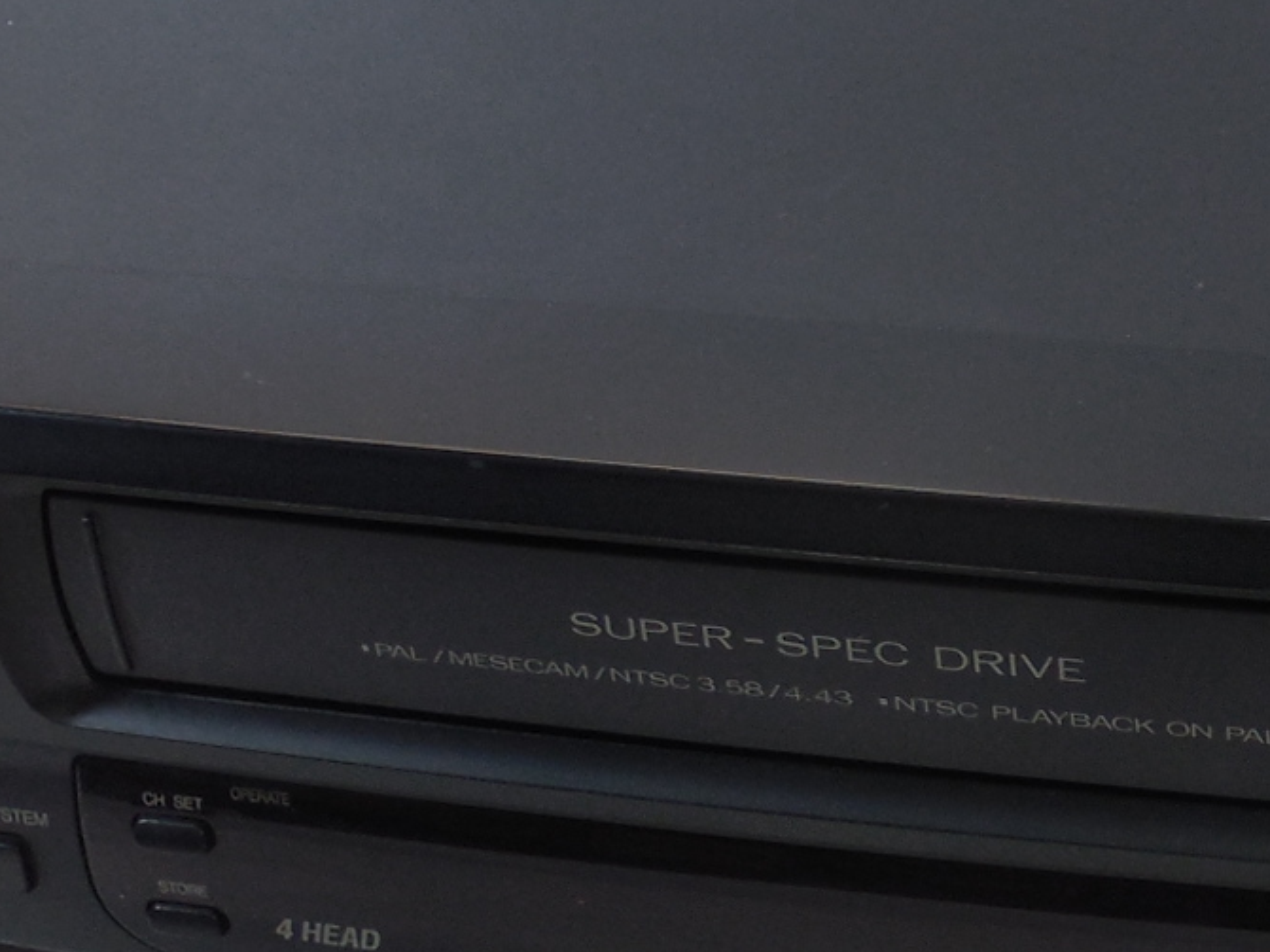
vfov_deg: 16.7
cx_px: 1221
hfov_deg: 21.6
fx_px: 3228
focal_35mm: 88
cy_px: 657
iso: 125
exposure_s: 1/30
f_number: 3.5
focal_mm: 4.6
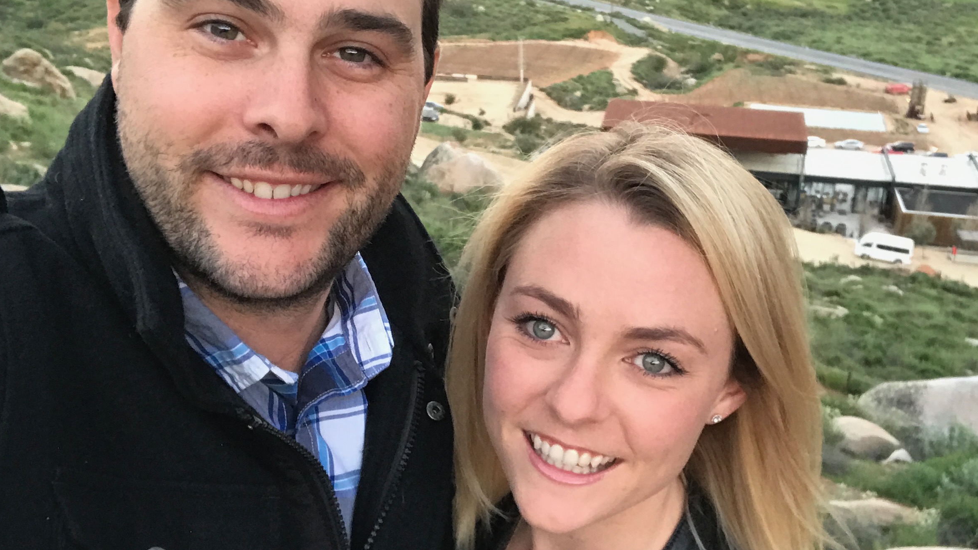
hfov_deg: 44.6
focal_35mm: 46
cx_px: 520
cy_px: 264
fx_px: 1193
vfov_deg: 26.0
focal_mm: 2.87
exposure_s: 1/30
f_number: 2.2
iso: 64
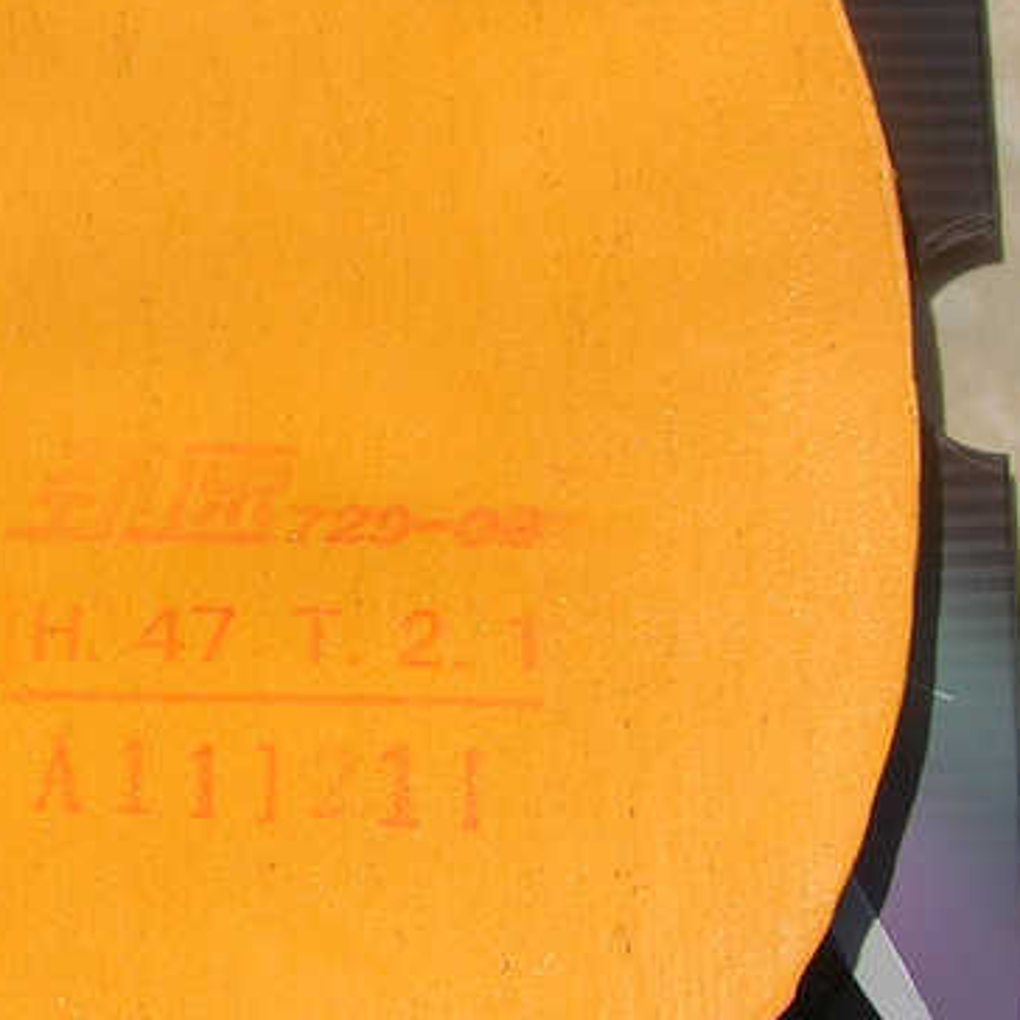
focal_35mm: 87
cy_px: 345
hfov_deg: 19.4
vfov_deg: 19.9
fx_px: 2900
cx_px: 28
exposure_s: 1/200
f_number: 4.9
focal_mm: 5.8
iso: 50
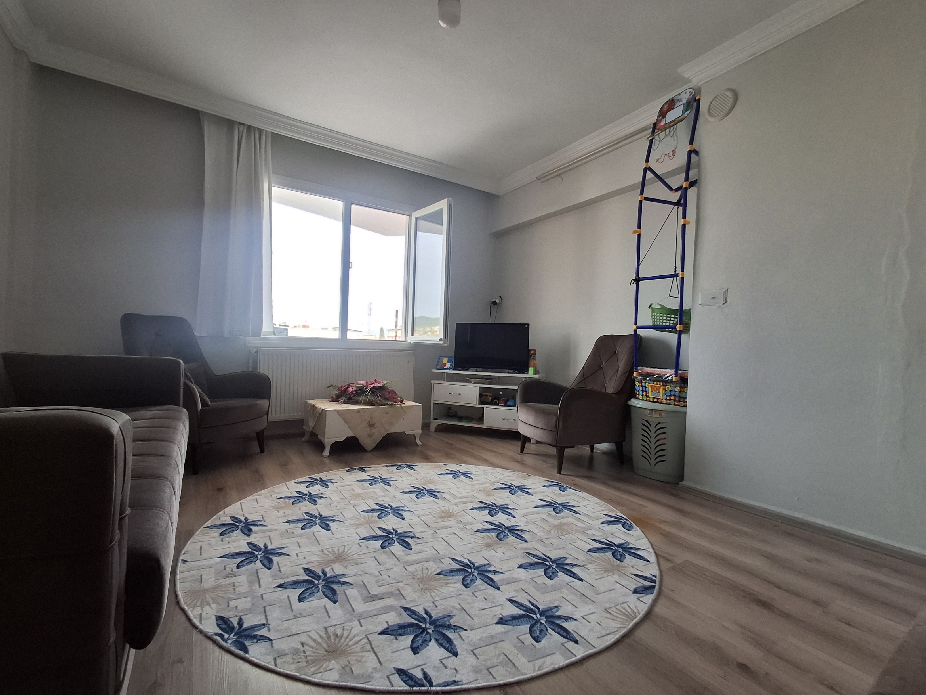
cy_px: 348
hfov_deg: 94.5
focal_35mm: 16
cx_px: 463
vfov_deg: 78.1
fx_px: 428
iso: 64
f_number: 2.2
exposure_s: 1/50
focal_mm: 1.64
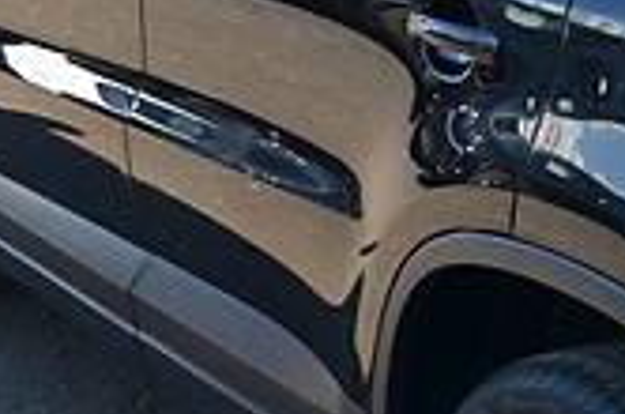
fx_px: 2623
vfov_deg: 9.0
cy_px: 87
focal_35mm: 151
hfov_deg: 13.2
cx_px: 794
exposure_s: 1/200
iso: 200
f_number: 7.1
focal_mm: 21
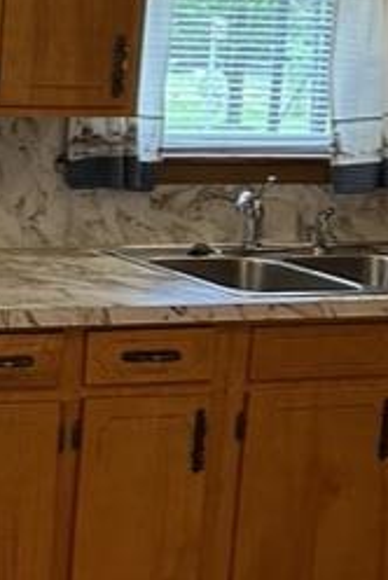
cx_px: -392
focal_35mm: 103
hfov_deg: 11.9
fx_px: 1660
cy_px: 136
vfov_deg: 19.6
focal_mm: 6.86
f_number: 1.78
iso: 200
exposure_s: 1/120
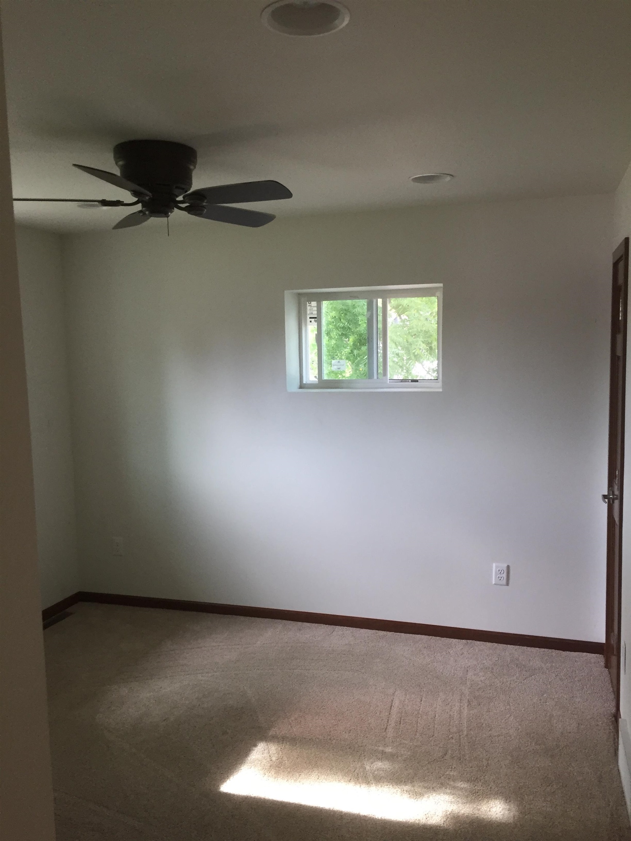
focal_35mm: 29
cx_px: 316
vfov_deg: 61.7
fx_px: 705
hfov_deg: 48.2
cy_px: 420
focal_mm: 4.15
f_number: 2.2
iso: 50
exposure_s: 1/30
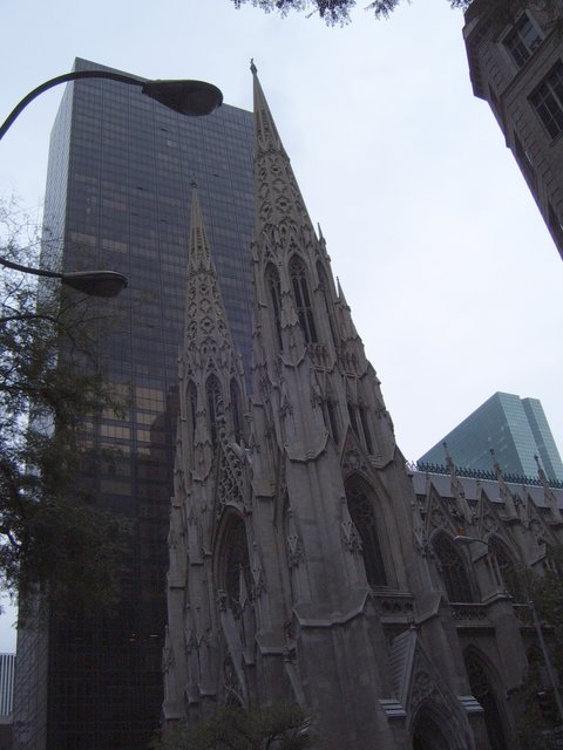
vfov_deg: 50.1
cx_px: 282
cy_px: 375
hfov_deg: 38.7
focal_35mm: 37
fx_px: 802
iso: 63
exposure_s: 1/500
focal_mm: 6.2
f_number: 6
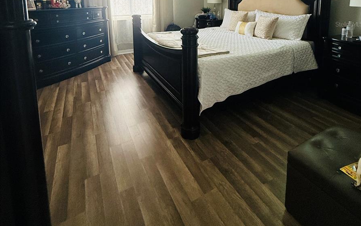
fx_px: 197
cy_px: 24
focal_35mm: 20
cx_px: 182
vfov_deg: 52.6
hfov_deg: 85.1
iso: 500
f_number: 2.2
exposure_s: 1/60
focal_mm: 2.22
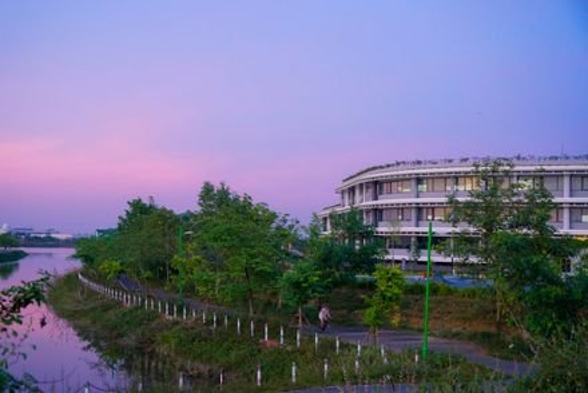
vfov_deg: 28.7
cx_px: 294
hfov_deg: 41.9
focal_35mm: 47
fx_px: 768
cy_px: 196
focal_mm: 47
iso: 1600
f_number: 5.6
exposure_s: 1/45
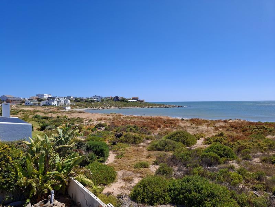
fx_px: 199
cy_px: 104
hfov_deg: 69.4
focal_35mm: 25
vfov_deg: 54.9
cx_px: 138
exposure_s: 1/2119
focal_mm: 4.69
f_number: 1.8
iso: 32
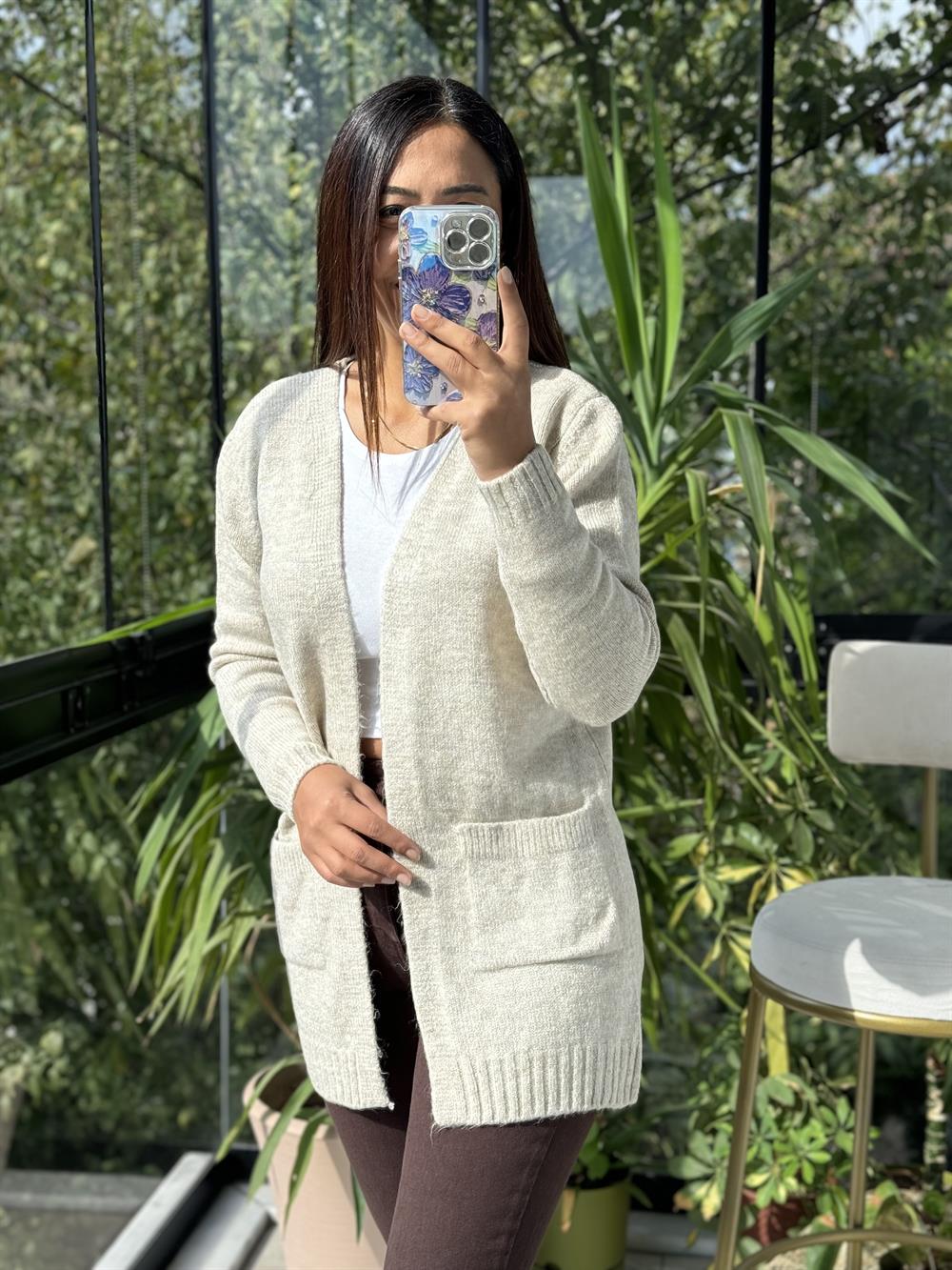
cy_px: 635
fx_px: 1760
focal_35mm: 48
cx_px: 476
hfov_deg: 30.3
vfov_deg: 39.7
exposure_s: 1/658
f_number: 1.78
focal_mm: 6.76
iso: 64
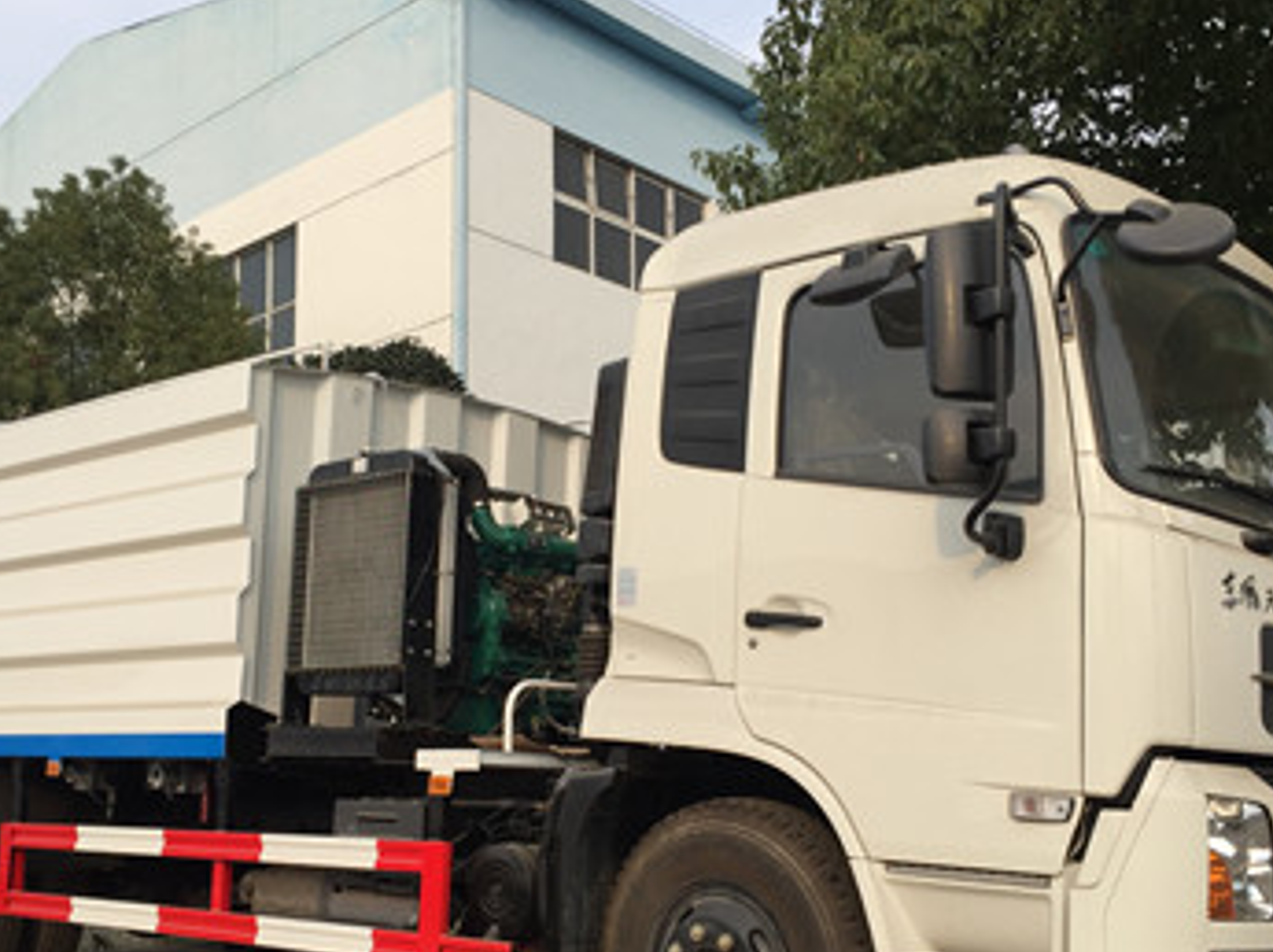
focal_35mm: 42
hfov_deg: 44.8
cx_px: 596
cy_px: 587
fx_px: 1543
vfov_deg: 34.1
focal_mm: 4.15
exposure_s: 1/1099
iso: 32
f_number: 2.2
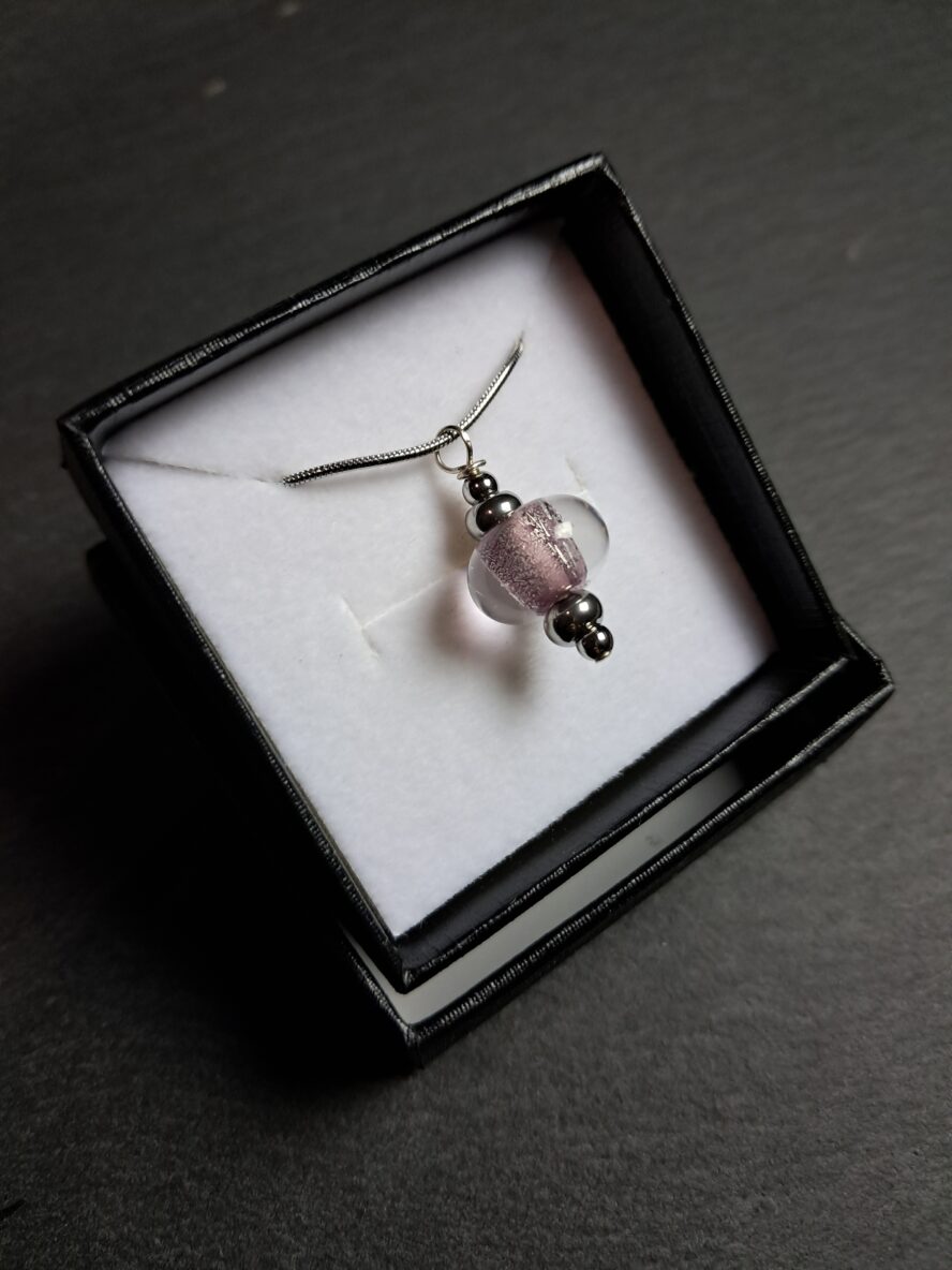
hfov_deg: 51.4
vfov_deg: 65.3
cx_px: 476
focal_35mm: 27
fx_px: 990
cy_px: 635
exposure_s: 1/50
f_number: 1.8
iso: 320
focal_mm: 4
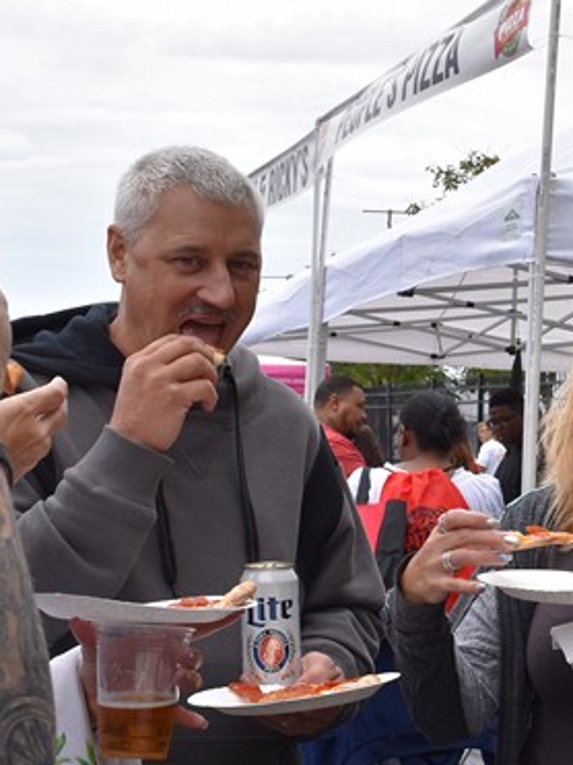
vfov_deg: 27.6
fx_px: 1546
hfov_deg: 20.1
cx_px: 614
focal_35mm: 70
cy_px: 517
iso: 250
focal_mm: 18
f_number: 8
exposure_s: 1/250
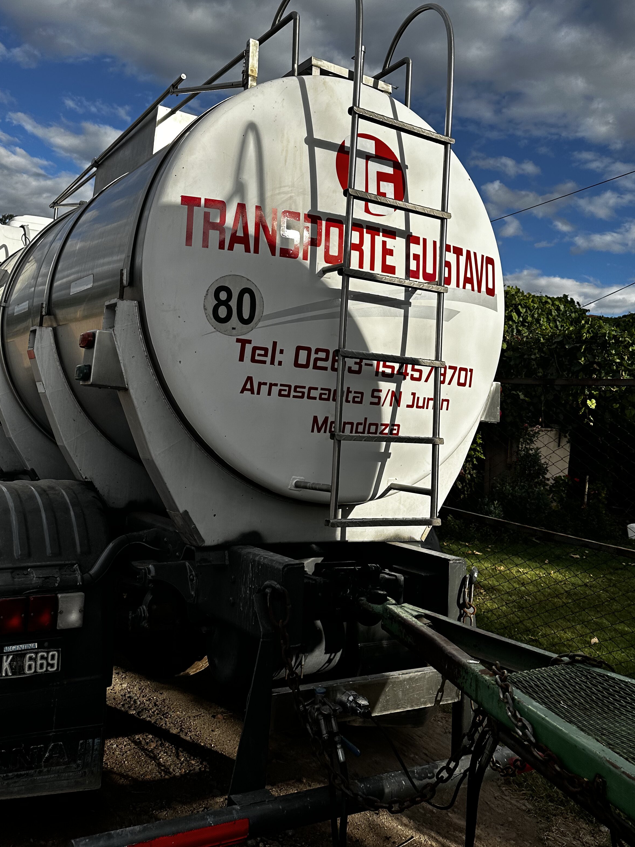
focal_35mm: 31
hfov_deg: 45.4
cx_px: 317
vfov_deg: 57.7
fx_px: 758
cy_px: 320
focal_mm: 6.86
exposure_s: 1/4762
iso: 80
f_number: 1.78
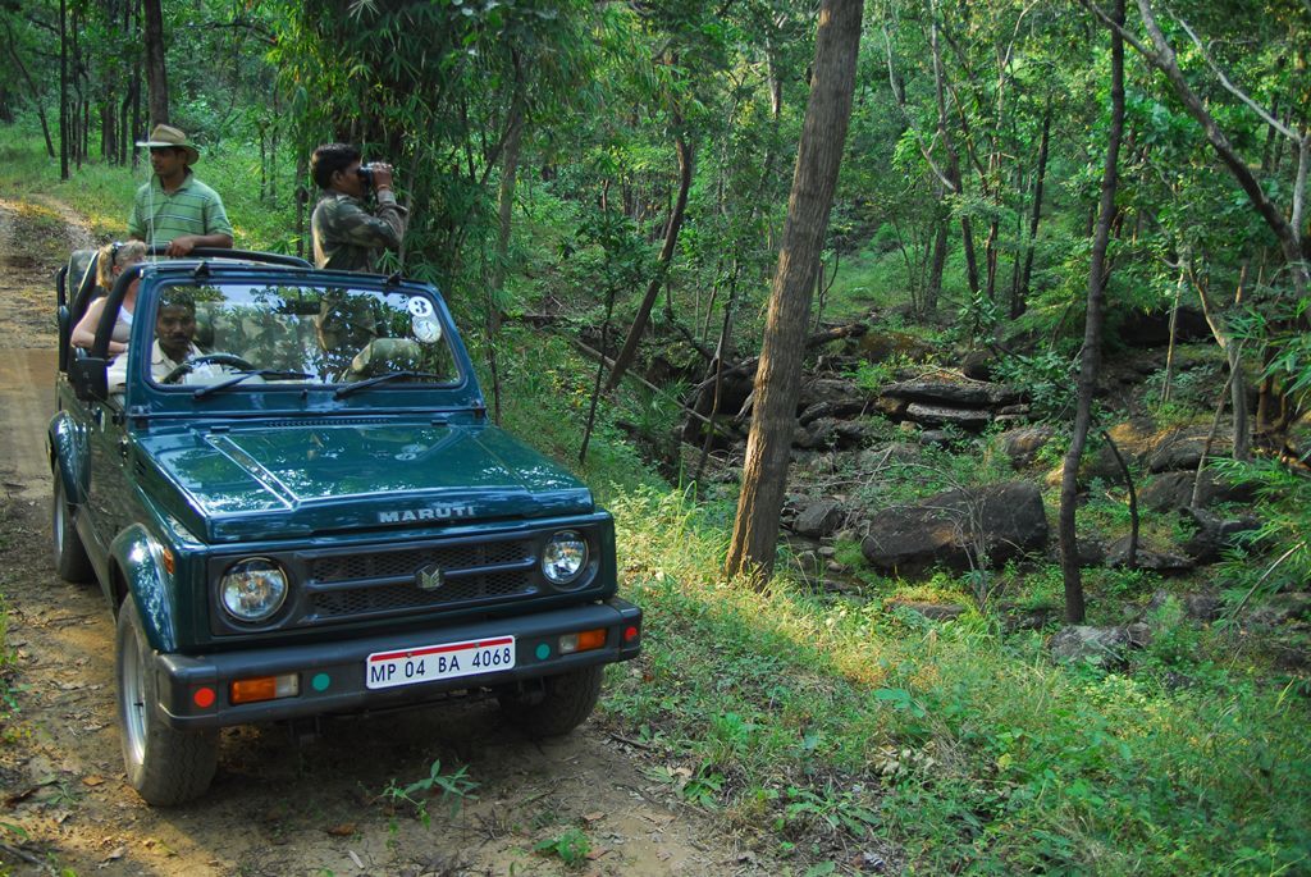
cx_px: 656
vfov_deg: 38.4
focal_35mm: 34
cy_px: 438
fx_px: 1258
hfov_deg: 55.1
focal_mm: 23
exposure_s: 1/50
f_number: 3.2
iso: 125
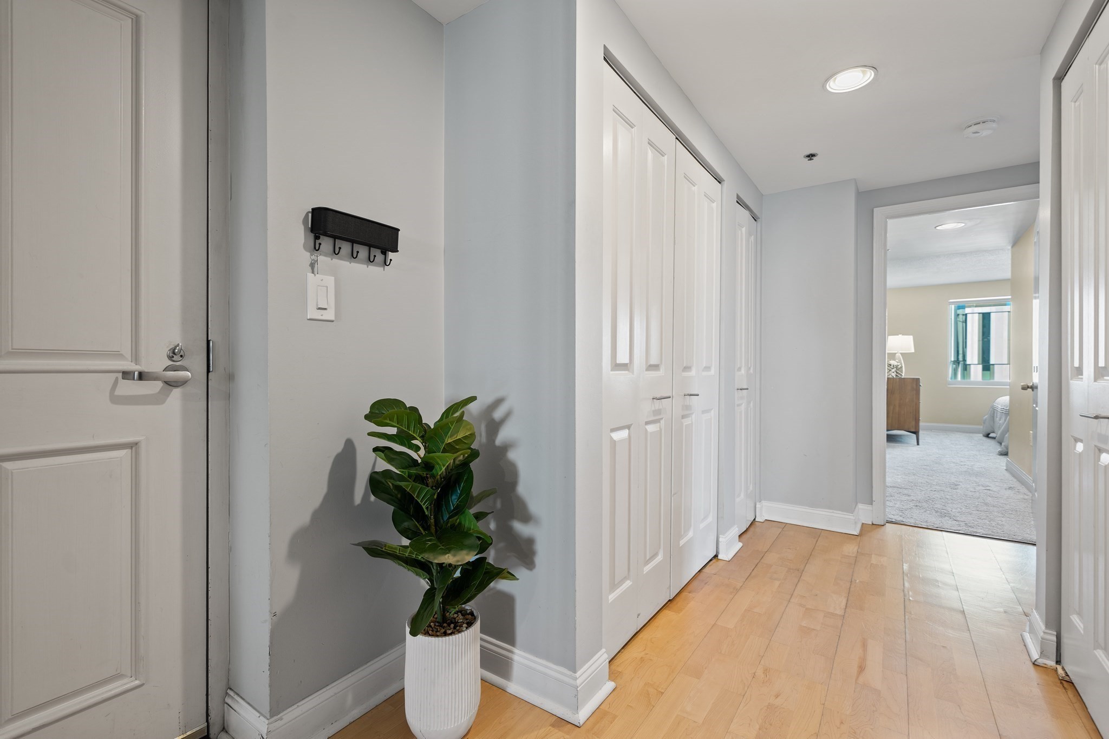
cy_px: 370
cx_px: 554
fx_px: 493
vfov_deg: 73.7
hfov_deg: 96.7
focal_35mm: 16
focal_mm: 16
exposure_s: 1/5
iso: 200
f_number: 4
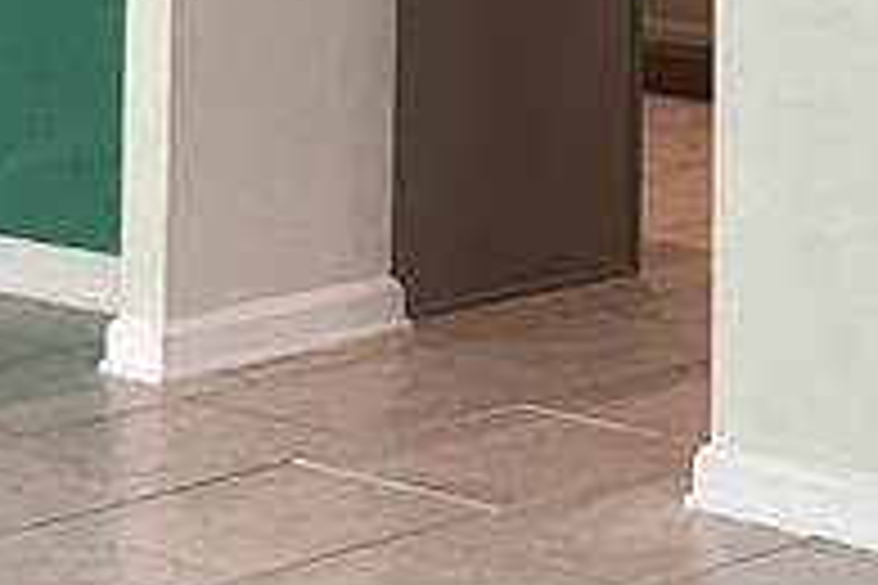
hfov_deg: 11.9
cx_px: 1031
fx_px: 4121
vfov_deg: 7.7
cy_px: -720
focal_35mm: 169
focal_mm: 3.3
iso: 80
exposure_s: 1/60
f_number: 2.4
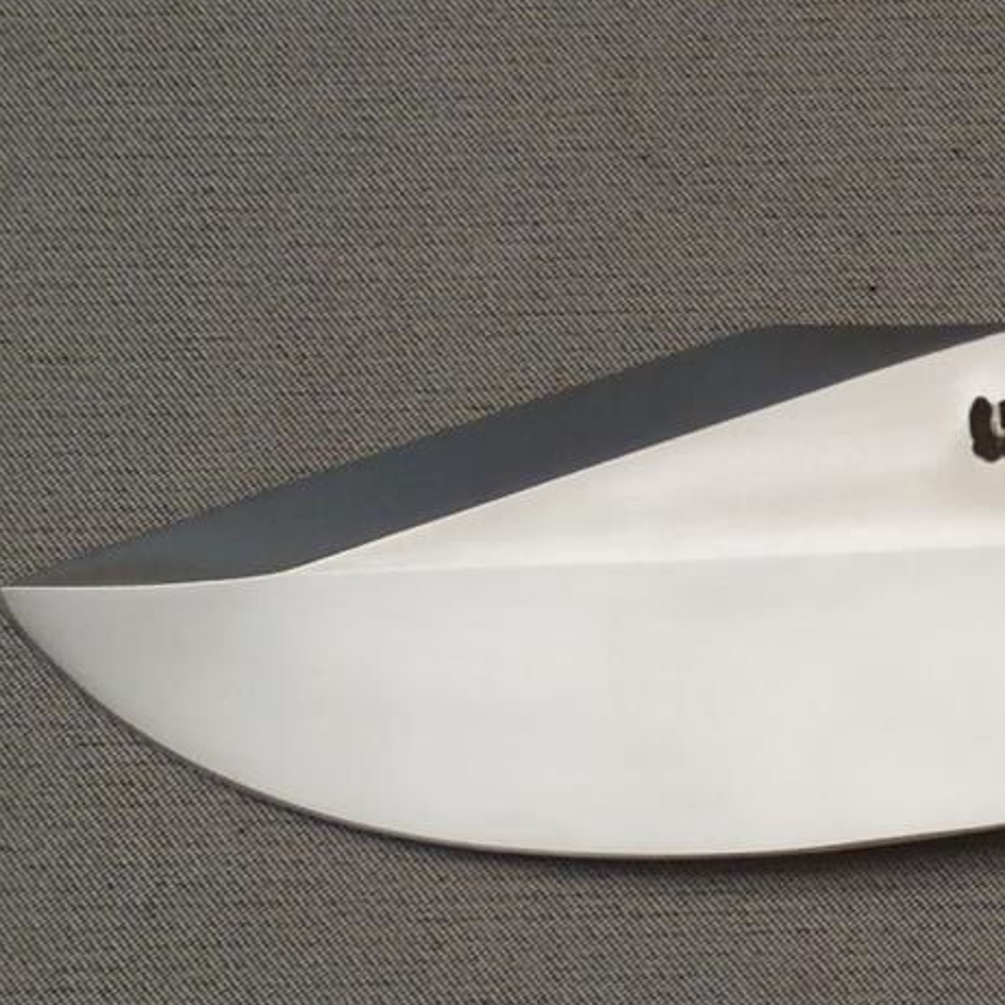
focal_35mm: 124
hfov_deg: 13.3
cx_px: 1460
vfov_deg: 14.1
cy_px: 533
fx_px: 4073
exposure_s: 1/25
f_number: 3.8
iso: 400
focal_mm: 8.02
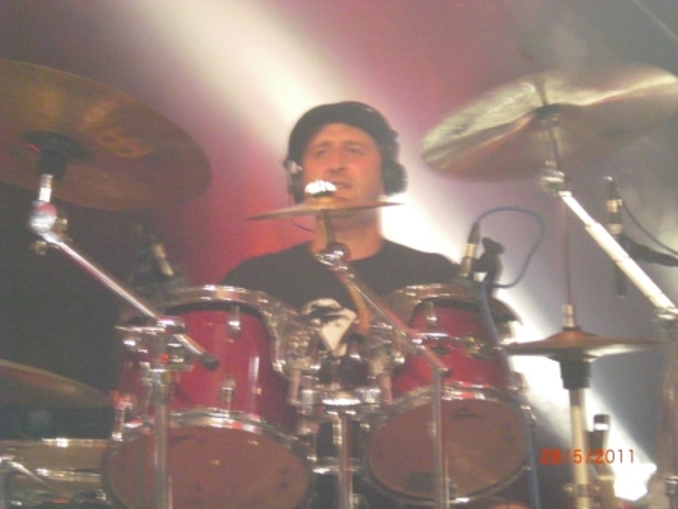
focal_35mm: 114
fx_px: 2233
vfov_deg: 13.0
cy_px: 254
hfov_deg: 17.3
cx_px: 339
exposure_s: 1/8
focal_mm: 18.9
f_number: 5.9
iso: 800
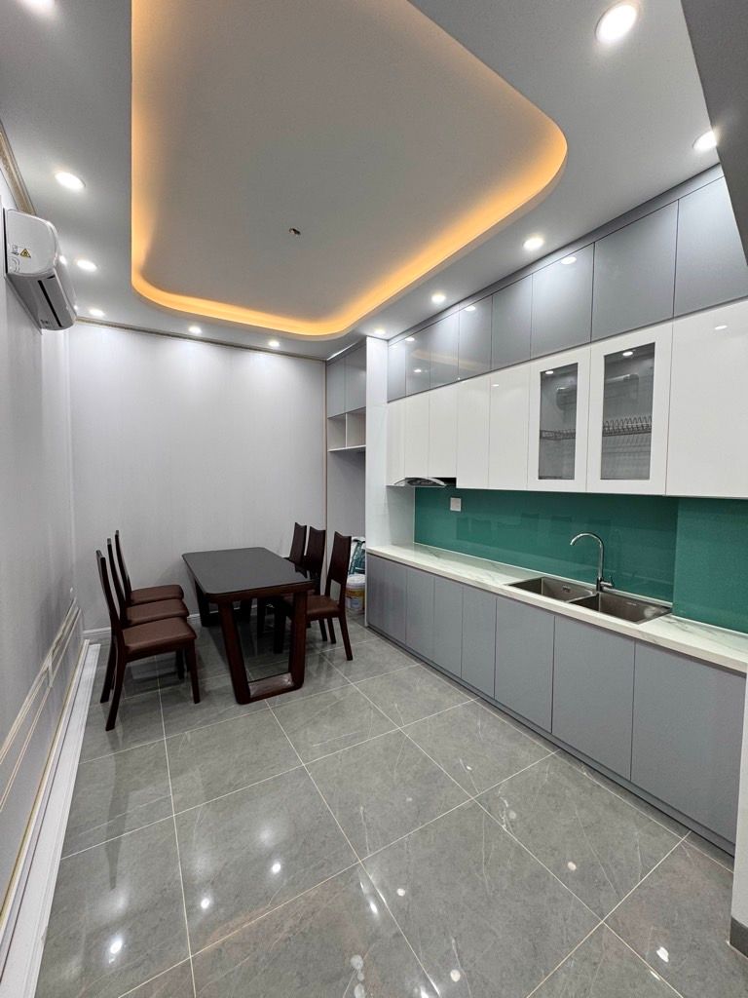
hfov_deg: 85.7
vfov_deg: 102.1
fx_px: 403
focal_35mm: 14
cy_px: 499
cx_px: 374
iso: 100
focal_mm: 2.22
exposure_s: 1/100
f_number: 2.2
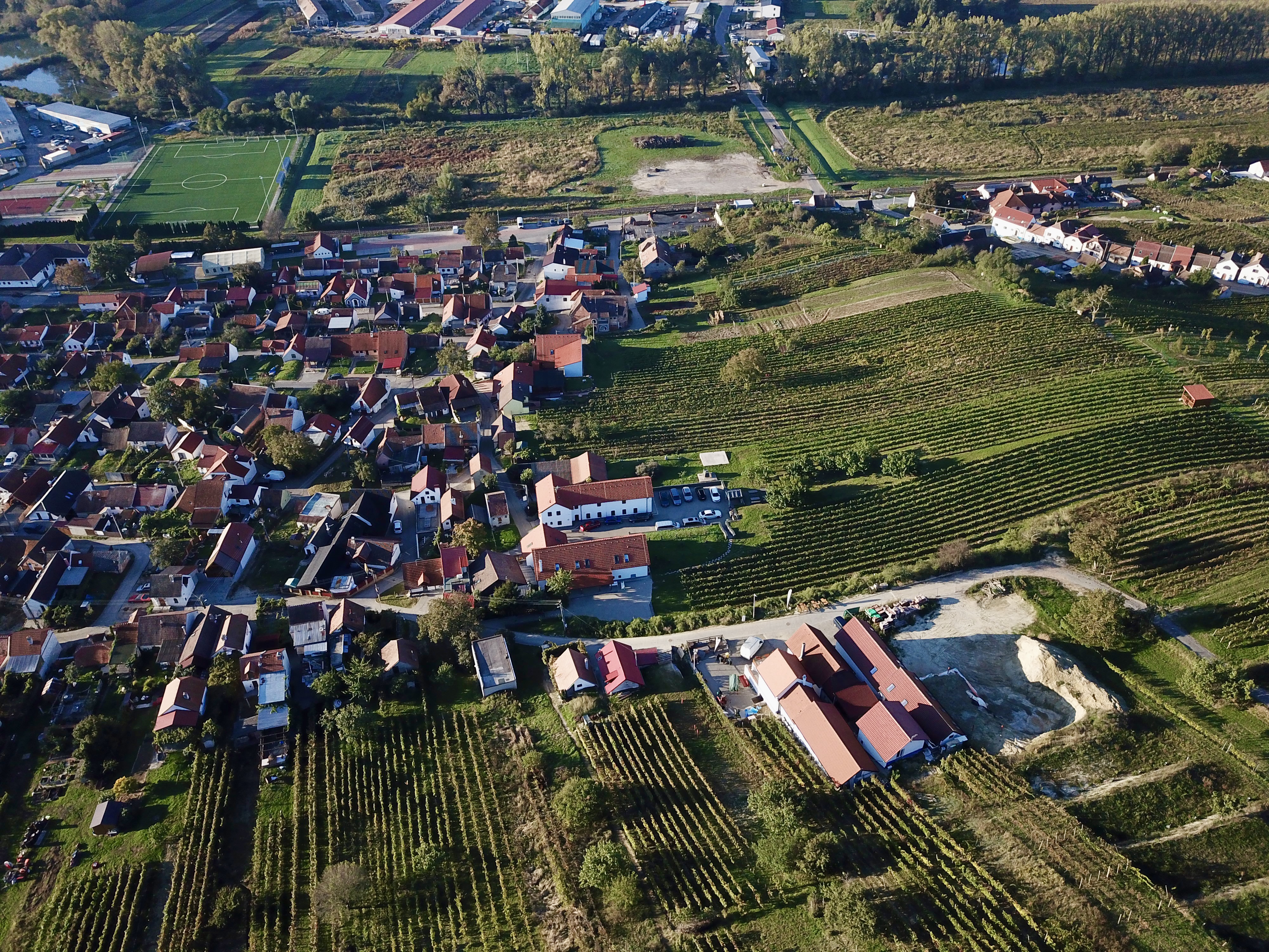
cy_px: 476
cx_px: 634
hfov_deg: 67.3
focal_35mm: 26
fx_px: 953
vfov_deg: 53.1
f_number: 2.2
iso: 180
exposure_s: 1/100
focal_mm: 4.7
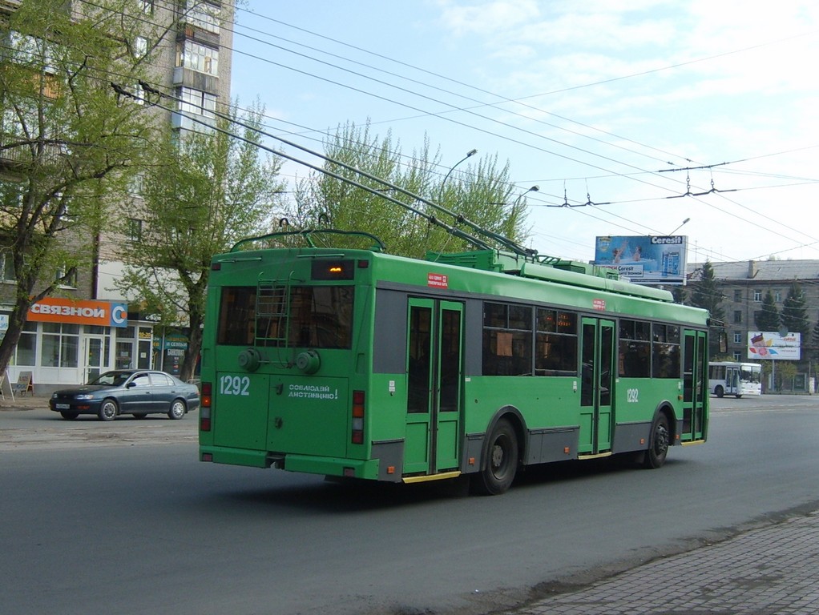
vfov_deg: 40.7
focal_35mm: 35
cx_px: 410
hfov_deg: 52.6
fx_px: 829
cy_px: 308
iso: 50
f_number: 2.8
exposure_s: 1/750
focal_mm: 5.8
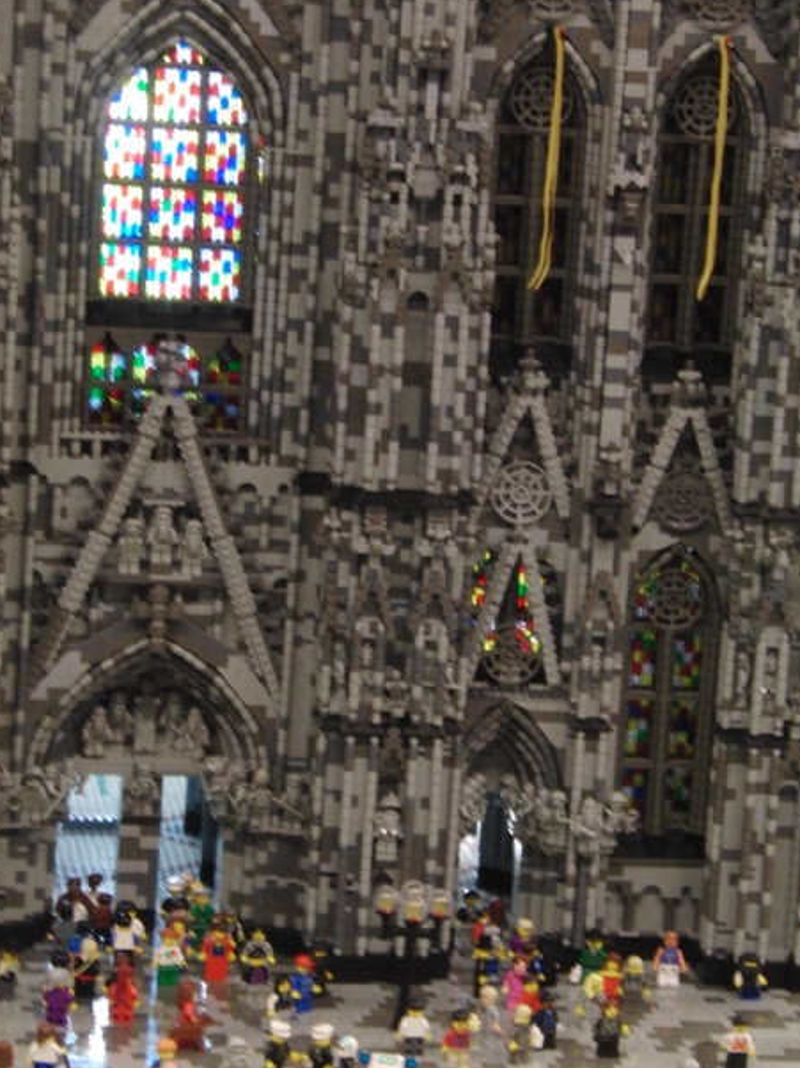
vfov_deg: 14.8
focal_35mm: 133
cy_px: 516
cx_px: 522
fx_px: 4101
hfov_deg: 11.1
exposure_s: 1
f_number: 7
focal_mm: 17.6
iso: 100
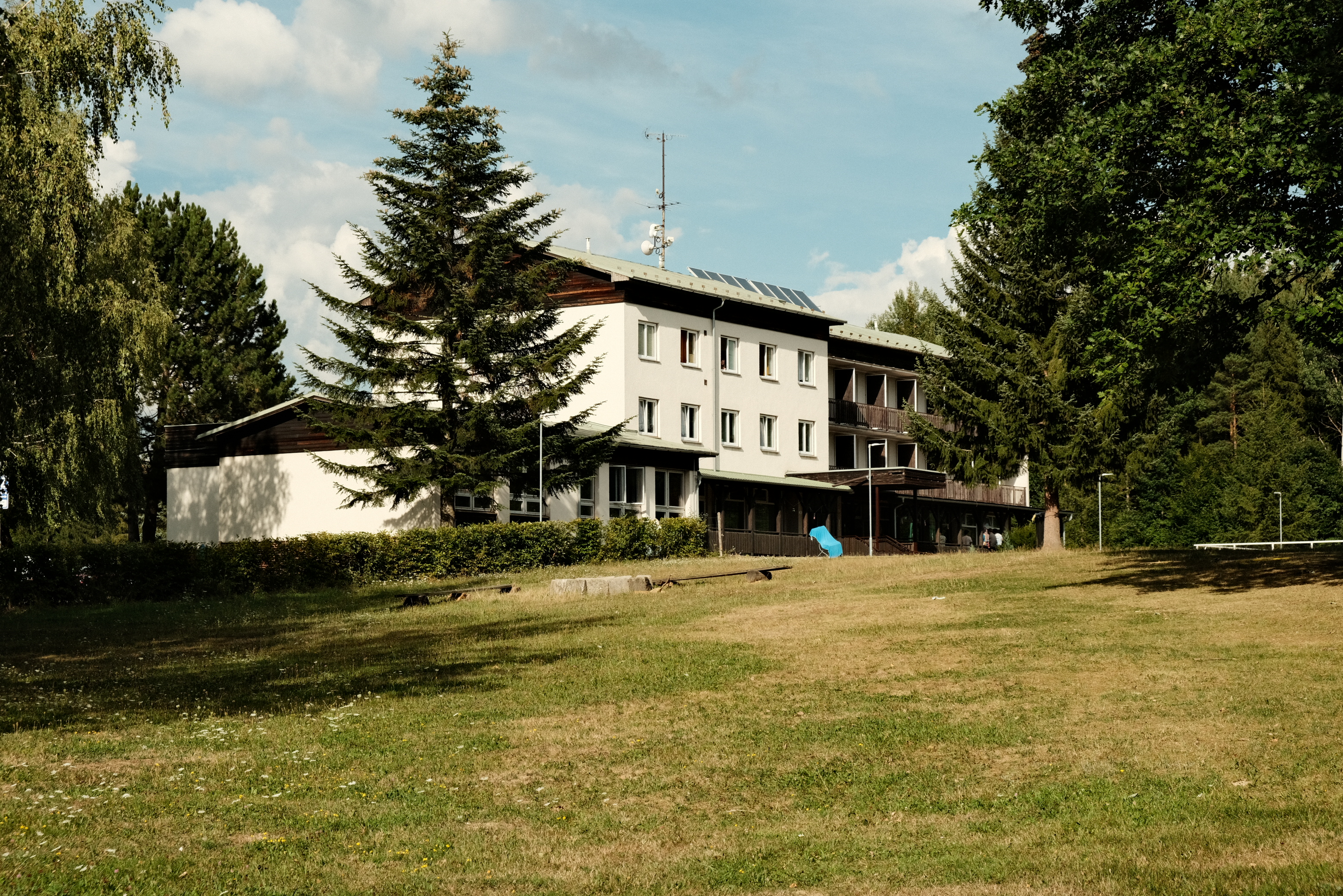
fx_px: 2499
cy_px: 448
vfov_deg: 20.3
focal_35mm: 67
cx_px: 672
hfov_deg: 30.1
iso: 320
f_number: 8
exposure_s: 1/550
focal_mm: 44.4
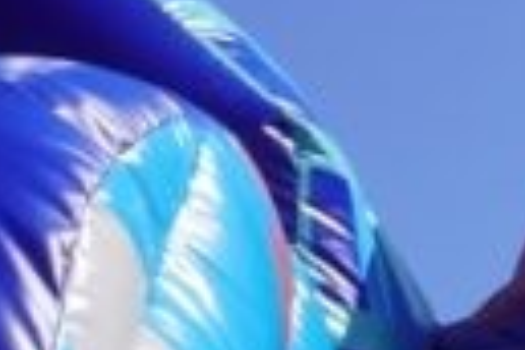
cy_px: 690
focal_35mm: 190
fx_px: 2771
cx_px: 1009
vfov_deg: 7.0
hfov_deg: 10.1
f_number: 10
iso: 100
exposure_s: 1/200
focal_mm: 16
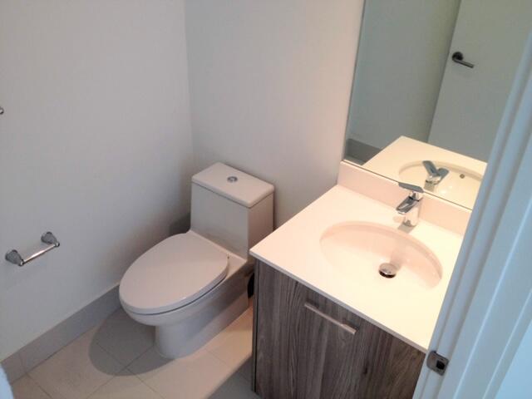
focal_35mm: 35
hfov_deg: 52.6
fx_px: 538
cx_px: 266
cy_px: 200
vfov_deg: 40.7
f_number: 2.4
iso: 50
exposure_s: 1/24
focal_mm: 4.28
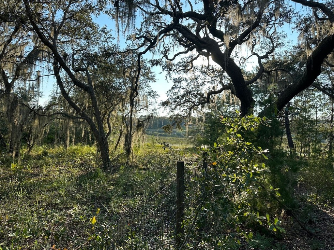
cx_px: 167
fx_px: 232
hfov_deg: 71.6
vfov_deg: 56.8
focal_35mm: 24
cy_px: 125
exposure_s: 1/1562
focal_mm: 6.86
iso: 80
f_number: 1.78
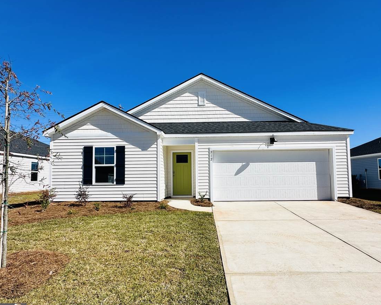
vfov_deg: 80.4
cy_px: 153
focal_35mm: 16
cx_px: 199
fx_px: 180
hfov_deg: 93.0
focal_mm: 2.22
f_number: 2.2
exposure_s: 1/4132
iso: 50
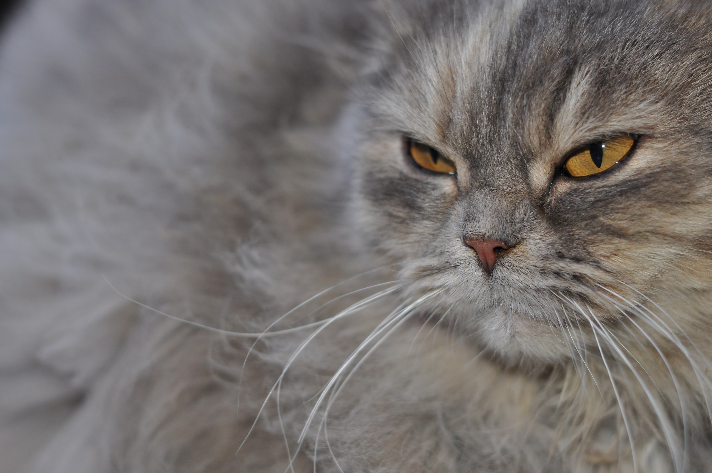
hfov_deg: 23.4
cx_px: 357
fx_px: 1718
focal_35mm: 87
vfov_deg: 15.7
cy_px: 222
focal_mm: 50
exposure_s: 1/125
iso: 200
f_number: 2.8
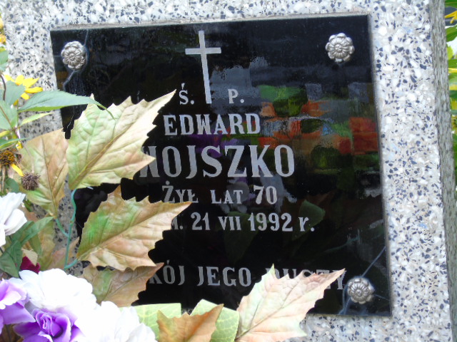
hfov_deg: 20.9
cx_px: 228
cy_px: 171
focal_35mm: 94
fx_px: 1241
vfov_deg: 15.7
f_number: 4.3
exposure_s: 1/30
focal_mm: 17
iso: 100
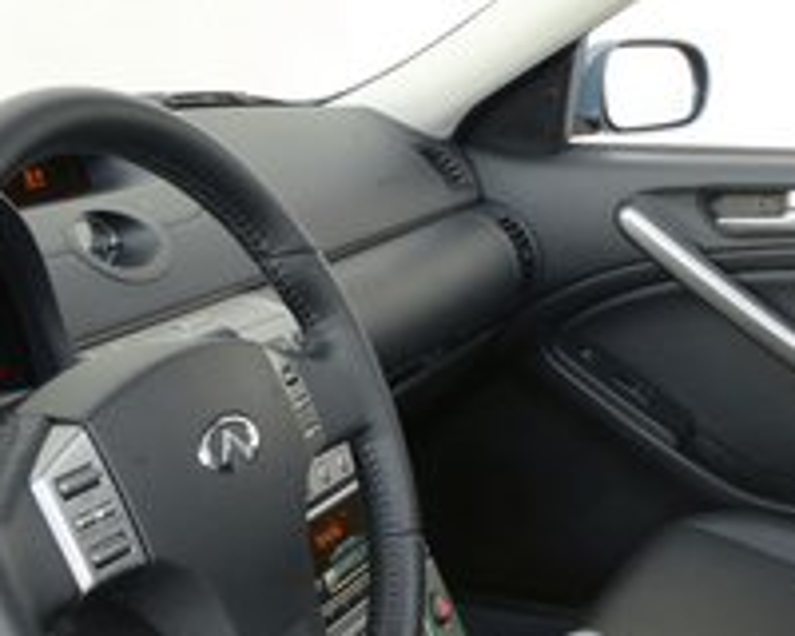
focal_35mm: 59
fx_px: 1388
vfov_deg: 24.6
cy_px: 632
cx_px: 648
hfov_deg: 31.1
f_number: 11
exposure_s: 1/1.5
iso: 100
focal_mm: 14
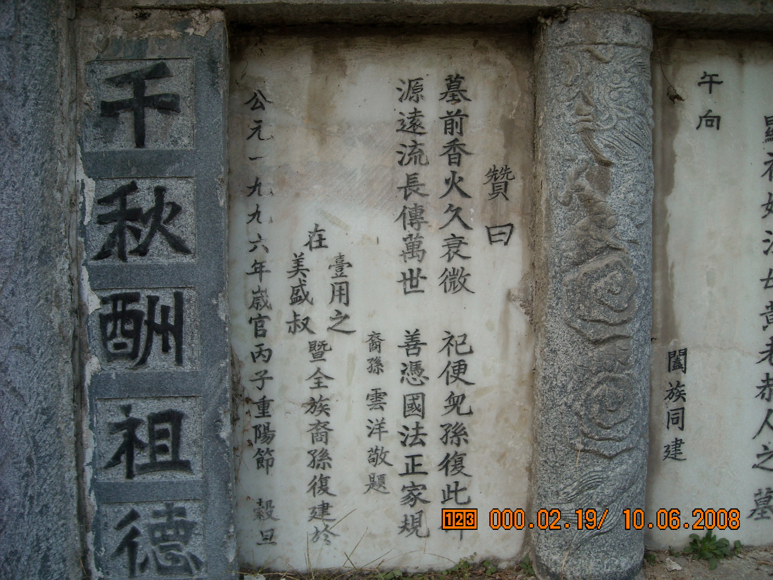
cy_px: 290
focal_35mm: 35
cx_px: 386
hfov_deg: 52.6
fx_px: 782
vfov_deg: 40.7
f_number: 2.8
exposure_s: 1/154
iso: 64
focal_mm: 5.7
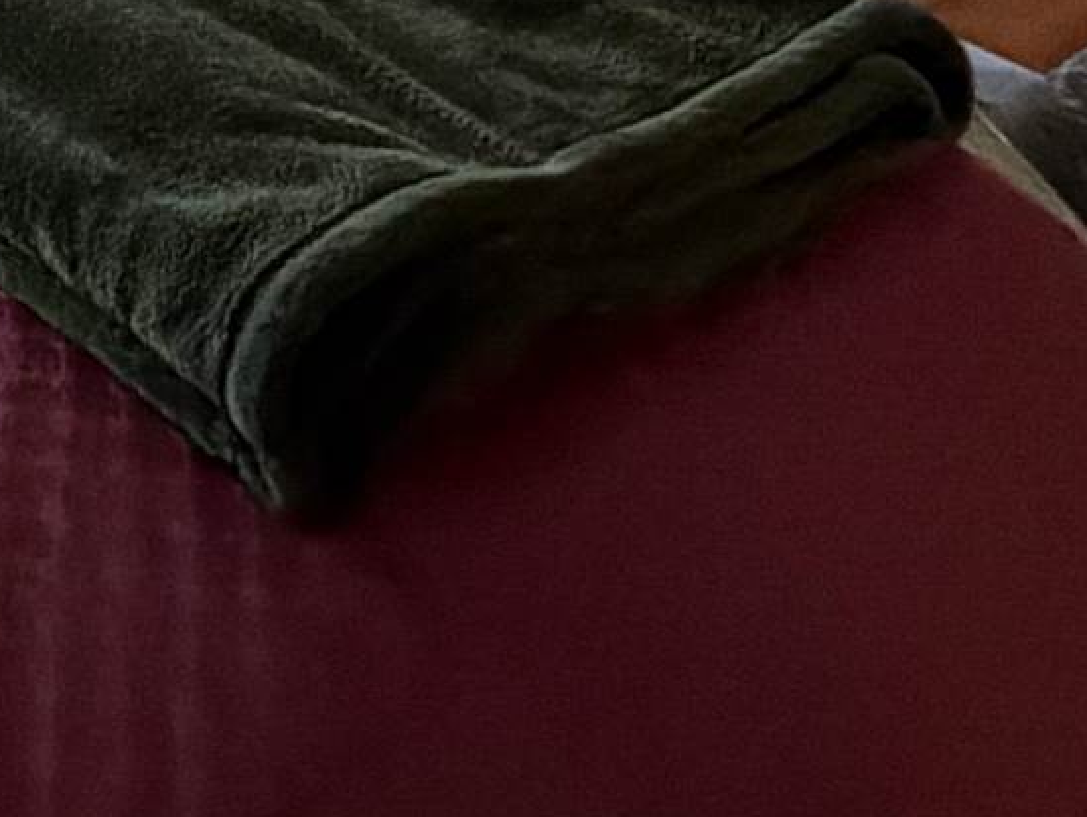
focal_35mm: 78
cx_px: -251
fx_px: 2451
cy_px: -1275
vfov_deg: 13.0
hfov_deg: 22.8
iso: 500
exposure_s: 1/60
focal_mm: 2.22
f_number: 2.2
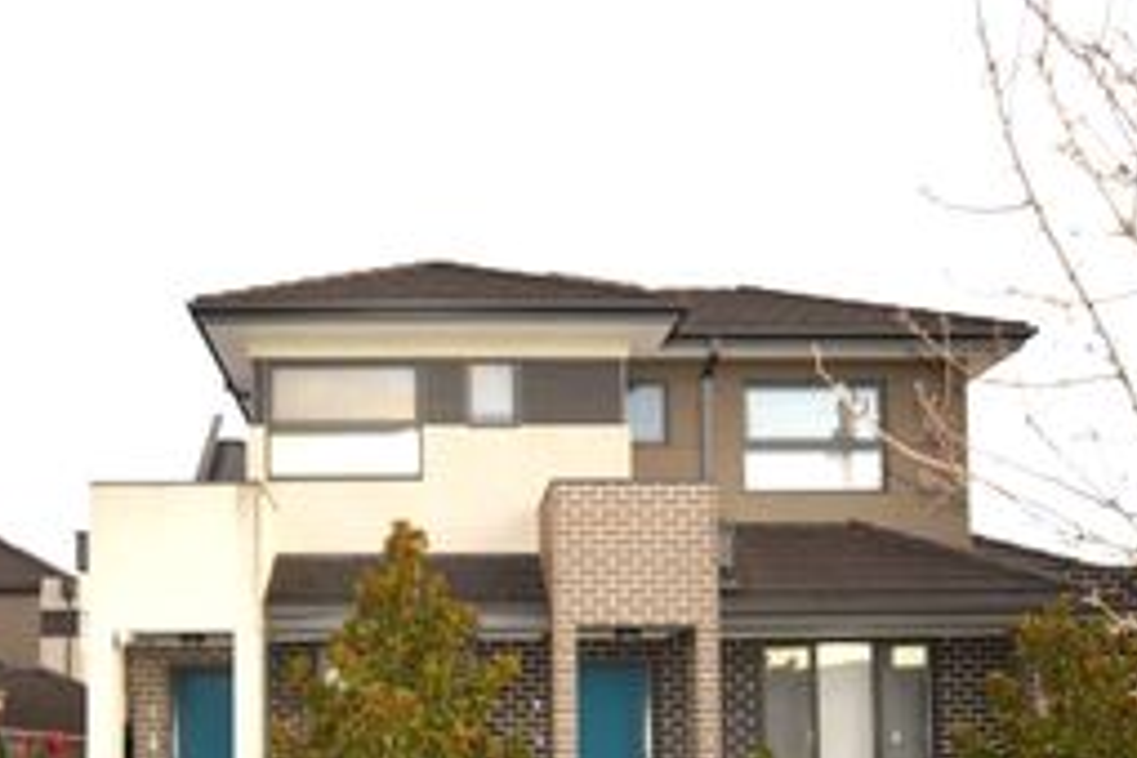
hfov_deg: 52.9
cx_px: 464
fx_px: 1134
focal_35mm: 36
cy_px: 537
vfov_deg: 36.4
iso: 560
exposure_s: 1/125
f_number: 5.6
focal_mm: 13
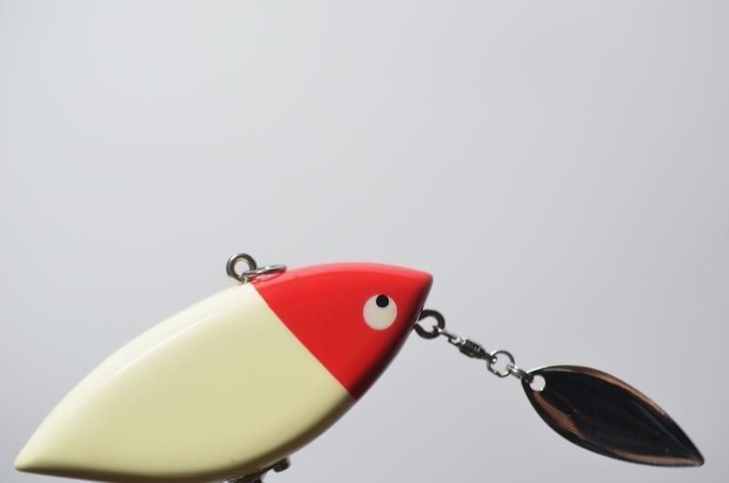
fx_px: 1213
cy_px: 242
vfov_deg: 22.5
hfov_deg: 33.5
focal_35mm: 60
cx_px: 364
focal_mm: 40
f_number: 5
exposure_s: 1/100
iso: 800
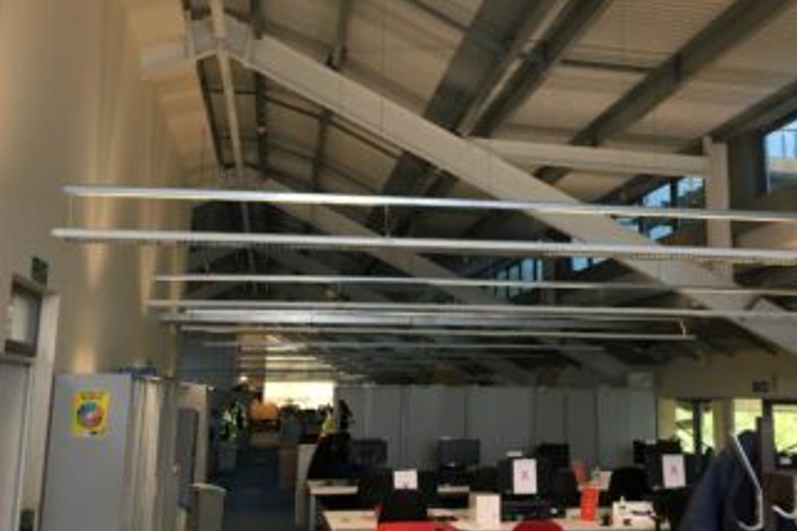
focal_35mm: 47
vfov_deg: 28.4
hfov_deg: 41.7
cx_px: 479
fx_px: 1040
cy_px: 167
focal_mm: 4.15
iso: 25
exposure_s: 1/30
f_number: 2.2
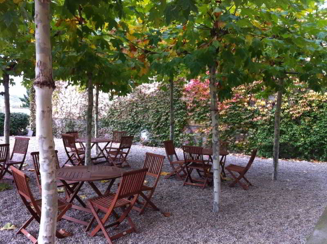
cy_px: 122
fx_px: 330
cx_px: 164
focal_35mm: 35
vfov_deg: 40.6
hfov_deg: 52.7
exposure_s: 1/120
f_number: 2.8
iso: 100
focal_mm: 3.85
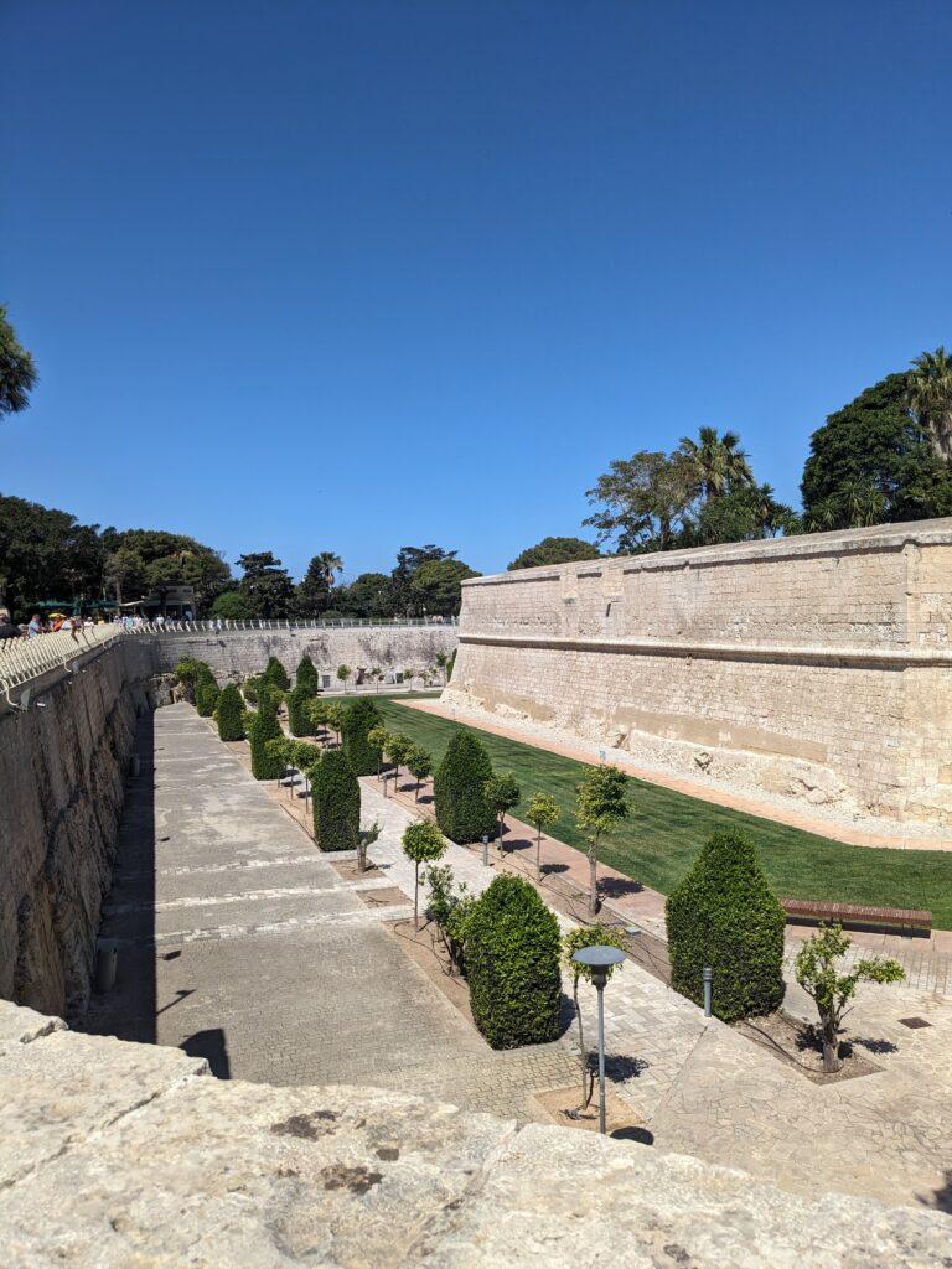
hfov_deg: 51.4
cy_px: 634
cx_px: 476
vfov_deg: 65.3
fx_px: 990
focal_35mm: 27
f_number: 1.73
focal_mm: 4.38
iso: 62
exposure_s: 1/4673
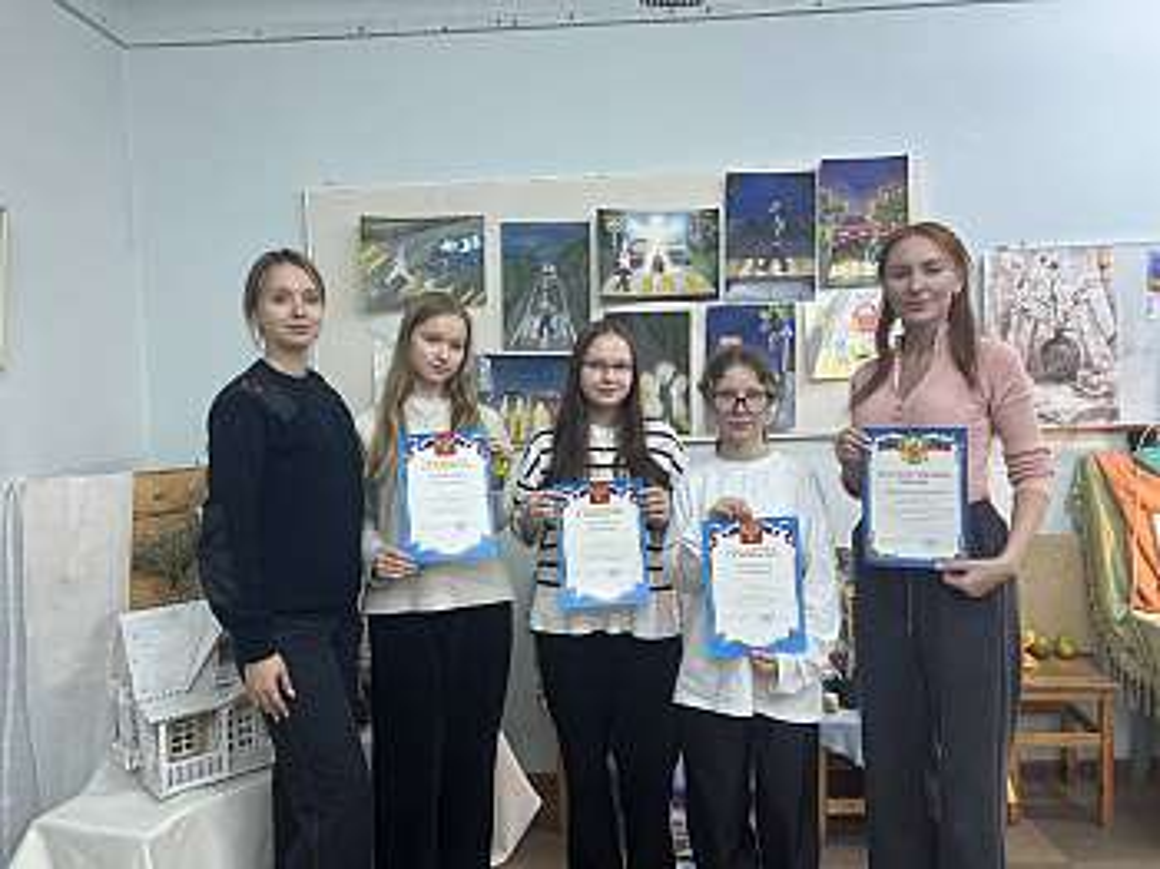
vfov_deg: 53.0
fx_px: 871
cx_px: 580
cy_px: 434
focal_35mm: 26
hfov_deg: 67.3
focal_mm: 5.7
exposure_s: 1/100
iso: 125
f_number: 1.5
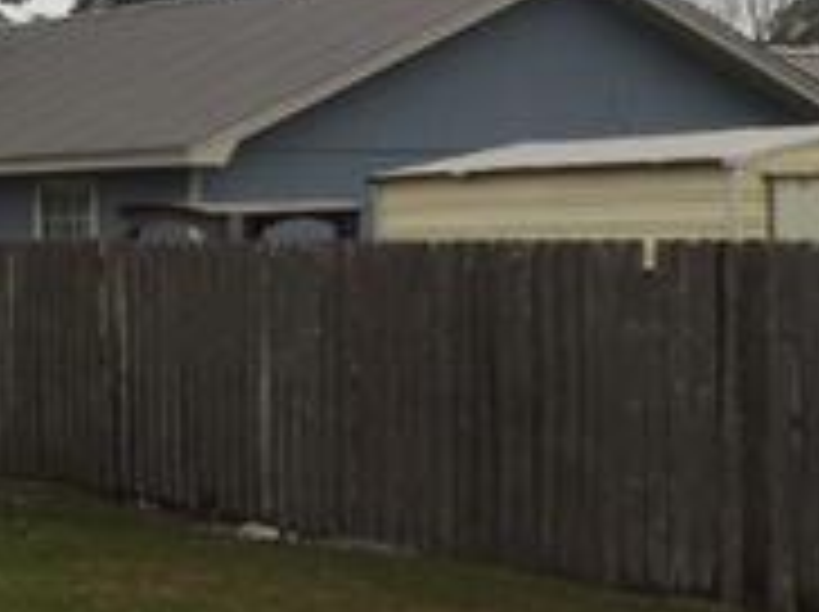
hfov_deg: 16.9
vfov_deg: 14.5
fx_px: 2410
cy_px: 220
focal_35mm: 102
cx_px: -513
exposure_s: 1/1148
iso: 25
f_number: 2.2
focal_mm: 4.15
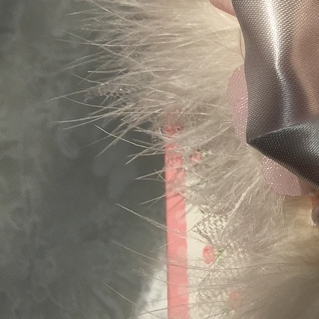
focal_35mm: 77
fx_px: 803
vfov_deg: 21.8
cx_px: 472
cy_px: 10
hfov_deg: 19.7
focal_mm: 4.15
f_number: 2.2
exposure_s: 1/3968
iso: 32
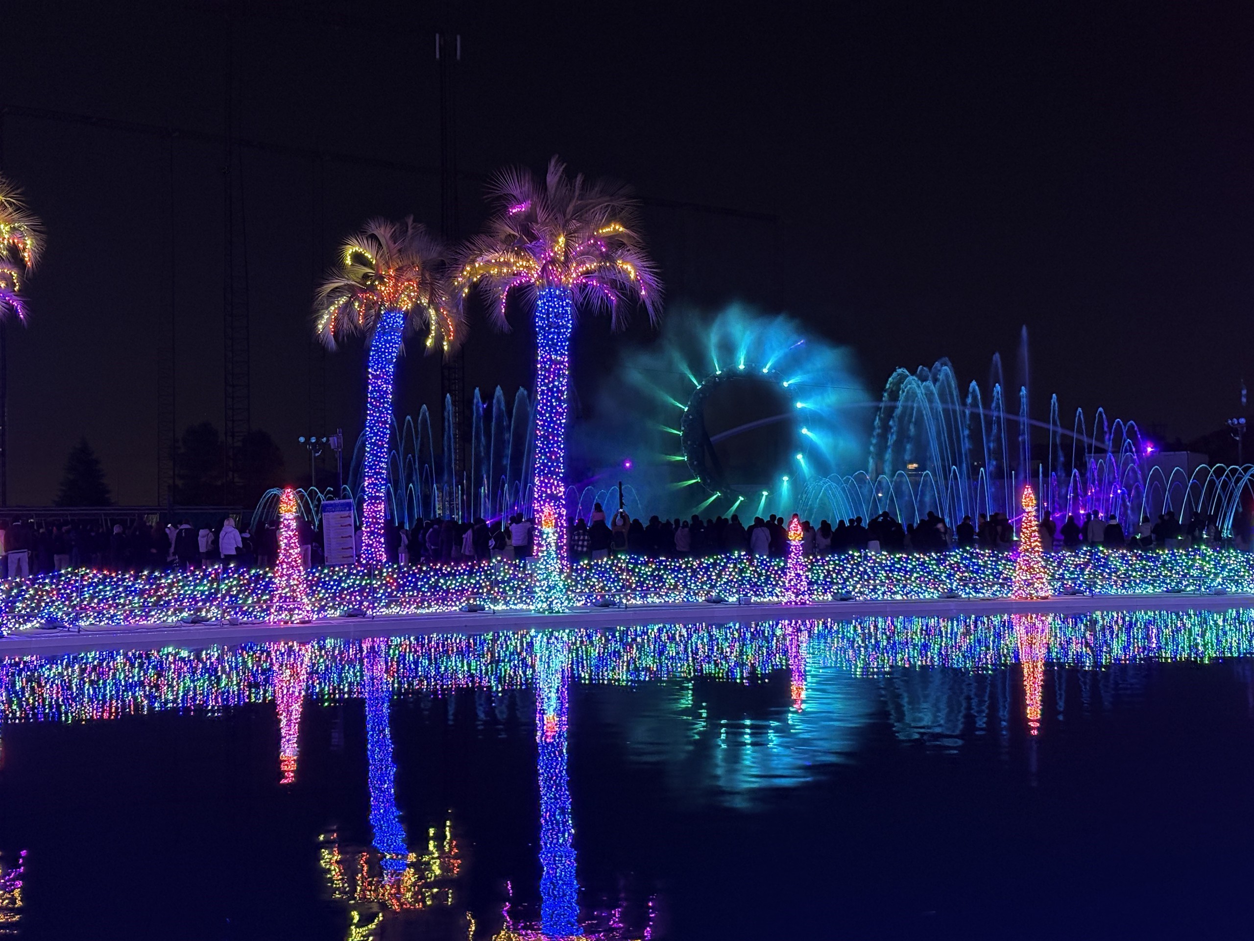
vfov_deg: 28.0
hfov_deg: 36.8
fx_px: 1884
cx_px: 627
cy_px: 470
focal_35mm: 52
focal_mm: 5.96
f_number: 1.6
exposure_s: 1/25
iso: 320
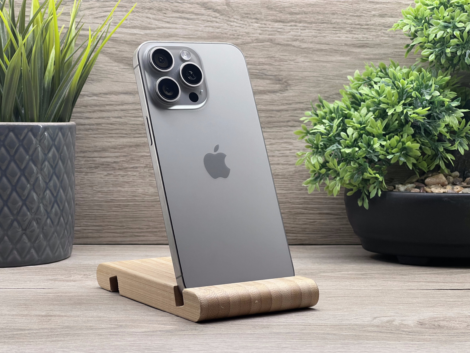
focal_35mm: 77
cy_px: 176
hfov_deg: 25.3
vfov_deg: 19.1
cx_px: 235
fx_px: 1045
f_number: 2.8
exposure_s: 1/100
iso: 80
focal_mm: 9
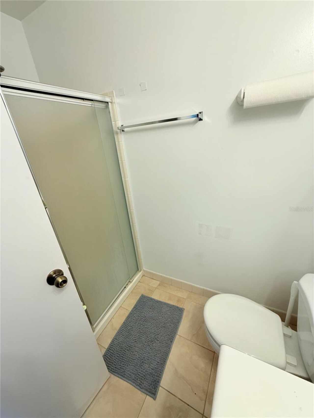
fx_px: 169
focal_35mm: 14
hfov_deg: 85.7
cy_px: 209
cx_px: 157
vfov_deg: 102.1
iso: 125
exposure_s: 1/120
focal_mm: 2.22
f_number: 2.2
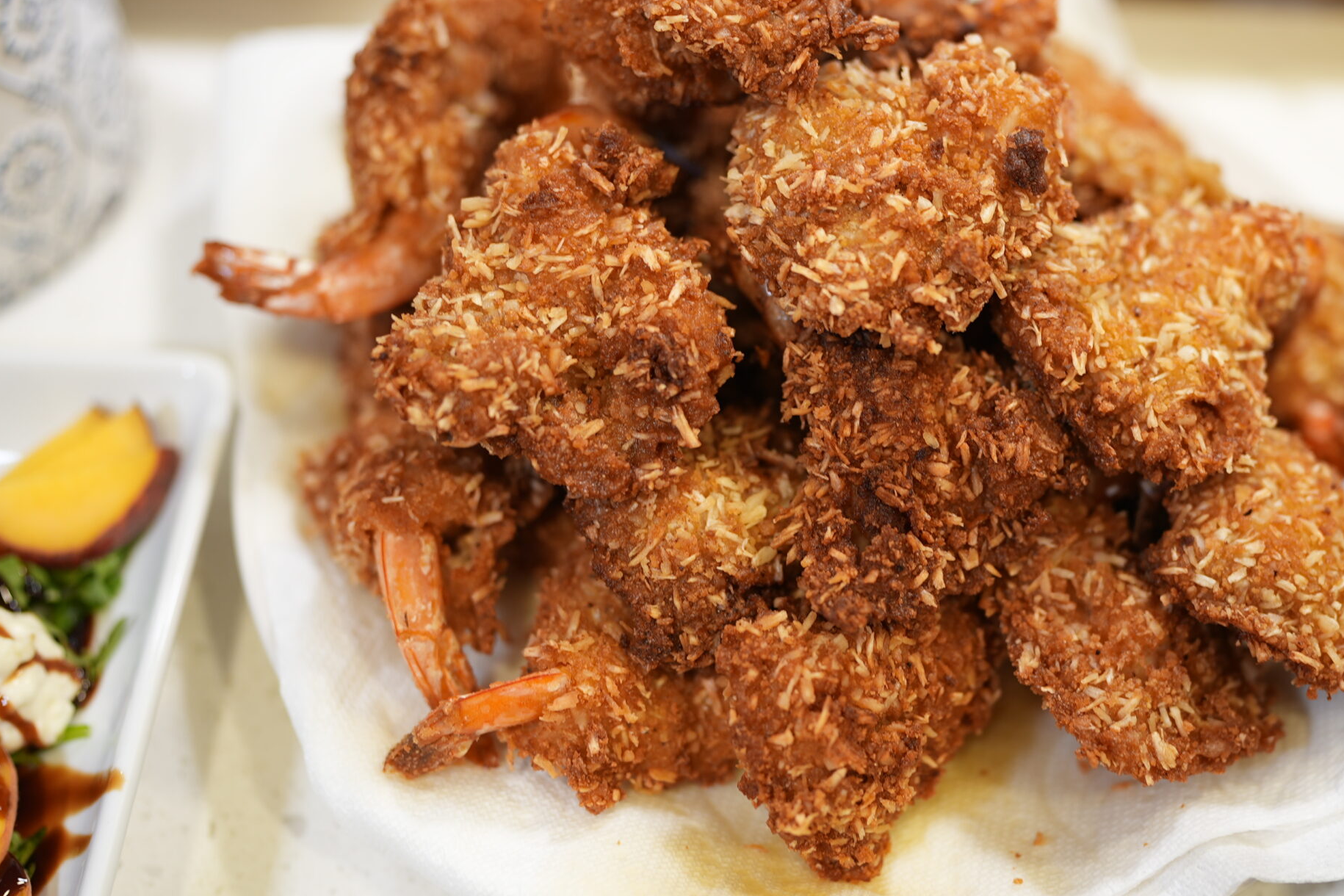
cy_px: 425
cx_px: 830
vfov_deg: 27.5
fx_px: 1829
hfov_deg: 40.1
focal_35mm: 49
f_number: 1.4
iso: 125
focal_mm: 35
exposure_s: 1/40
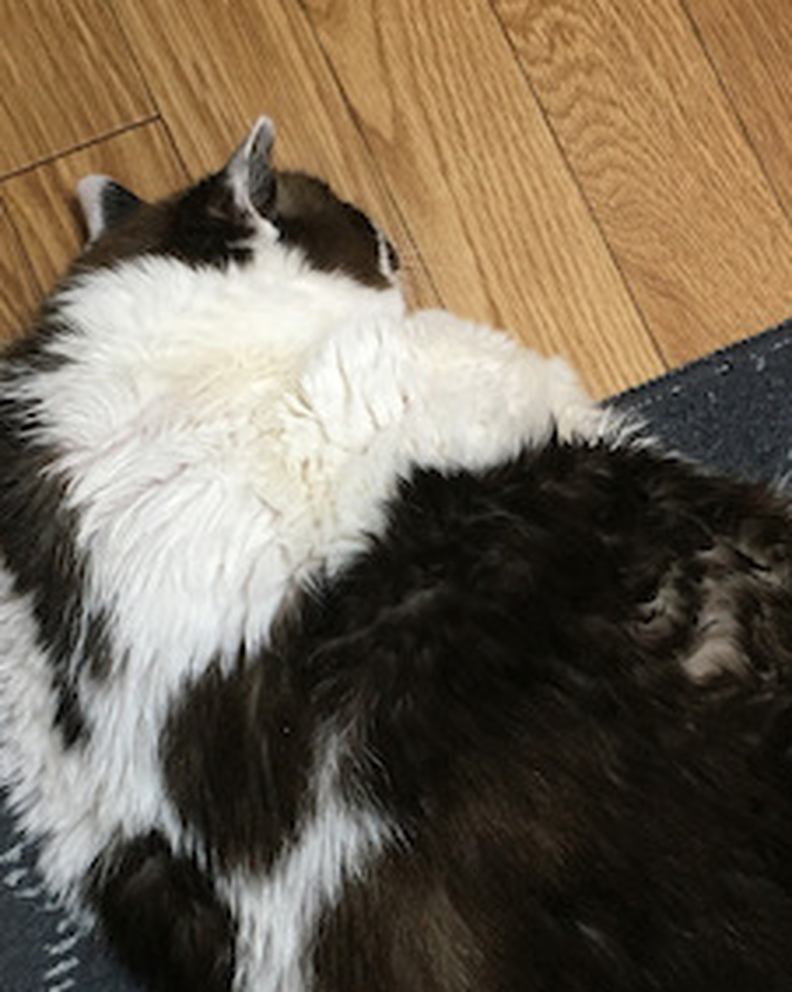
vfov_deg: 31.2
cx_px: 480
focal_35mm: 60
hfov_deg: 25.3
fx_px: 1760
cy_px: 663
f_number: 2.2
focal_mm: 4.15
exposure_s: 1/30
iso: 100
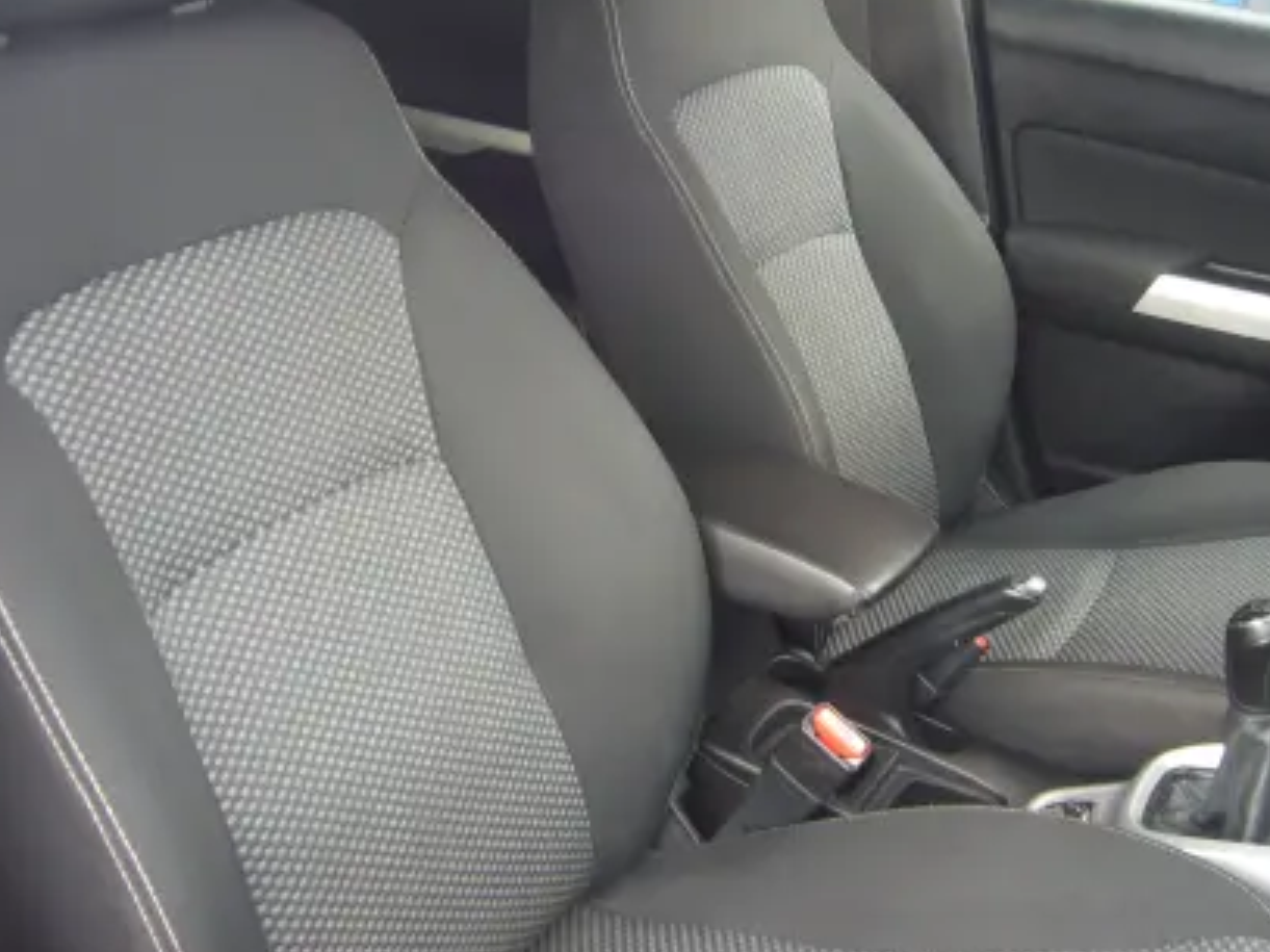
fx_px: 1614
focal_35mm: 44
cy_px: 387
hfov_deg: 42.9
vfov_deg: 32.8
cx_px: 715
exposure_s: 1/25
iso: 100
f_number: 2.8
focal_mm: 4.6
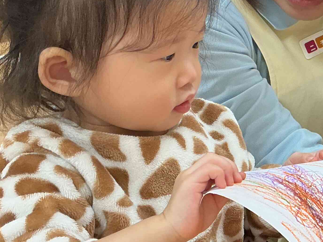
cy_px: 112
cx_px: 376
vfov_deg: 17.4
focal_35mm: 85
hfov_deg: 21.5
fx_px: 793
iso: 50
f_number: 1.8
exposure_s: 1/120
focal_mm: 3
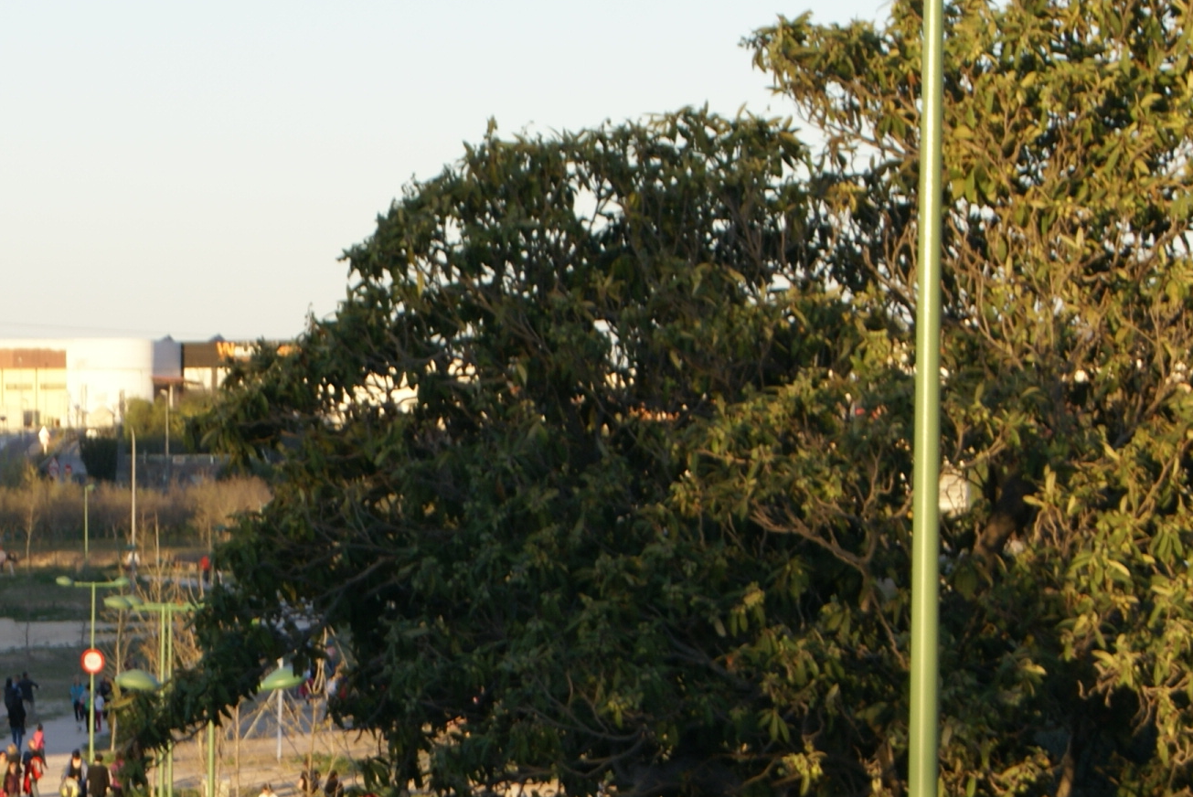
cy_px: 827
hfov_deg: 11.2
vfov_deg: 7.5
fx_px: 6072
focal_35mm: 183
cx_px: 240
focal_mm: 55
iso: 100
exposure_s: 1/100
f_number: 7.1
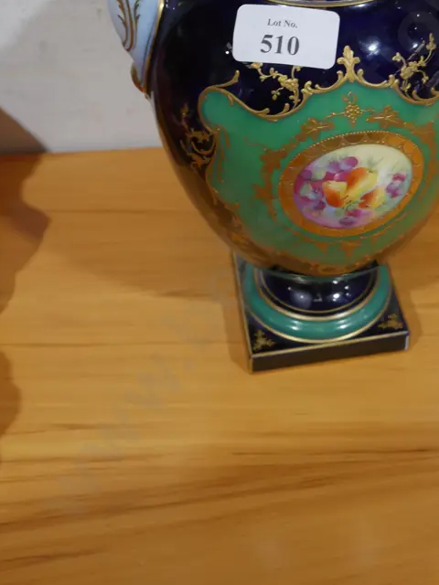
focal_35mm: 64
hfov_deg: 22.7
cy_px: 142
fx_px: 1082
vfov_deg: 29.8
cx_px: 337
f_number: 5.6
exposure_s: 1/60
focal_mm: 20
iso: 800
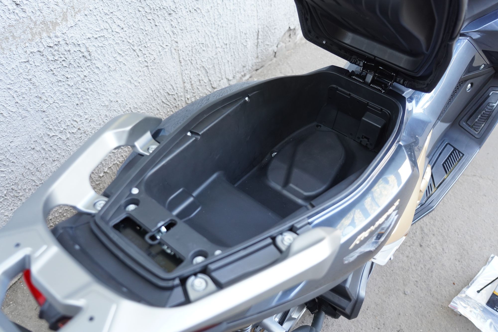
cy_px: 166
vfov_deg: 42.3
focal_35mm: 31
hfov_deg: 60.3
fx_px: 429
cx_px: 249
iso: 1250
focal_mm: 31
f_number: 4
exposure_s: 1/160
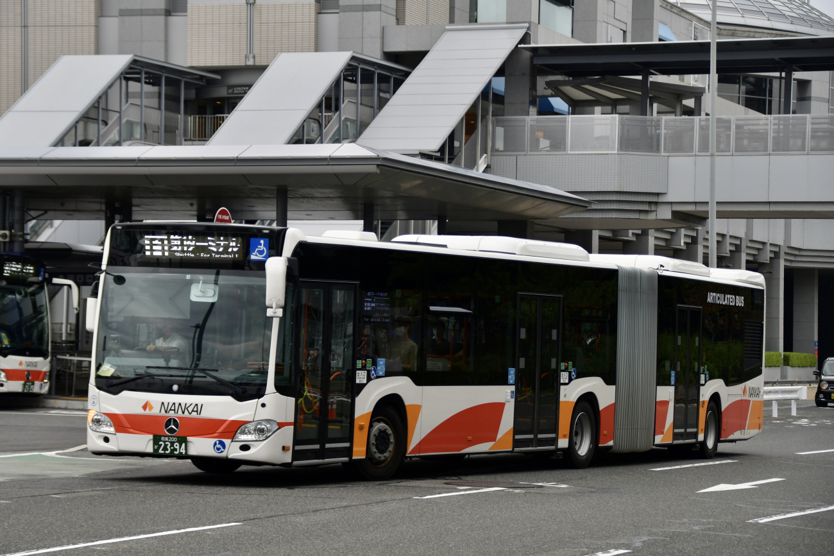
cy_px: 278
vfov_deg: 11.7
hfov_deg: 17.5
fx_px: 2711
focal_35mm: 117
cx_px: 417
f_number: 5.3
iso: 250
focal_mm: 78
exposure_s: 1/640
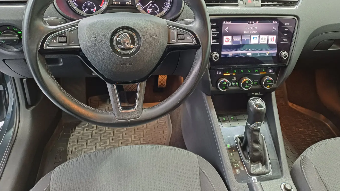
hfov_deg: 67.9
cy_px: 66
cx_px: 174
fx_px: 252
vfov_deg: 41.0
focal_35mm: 28
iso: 800
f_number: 1.8
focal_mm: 4.65
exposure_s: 1/20
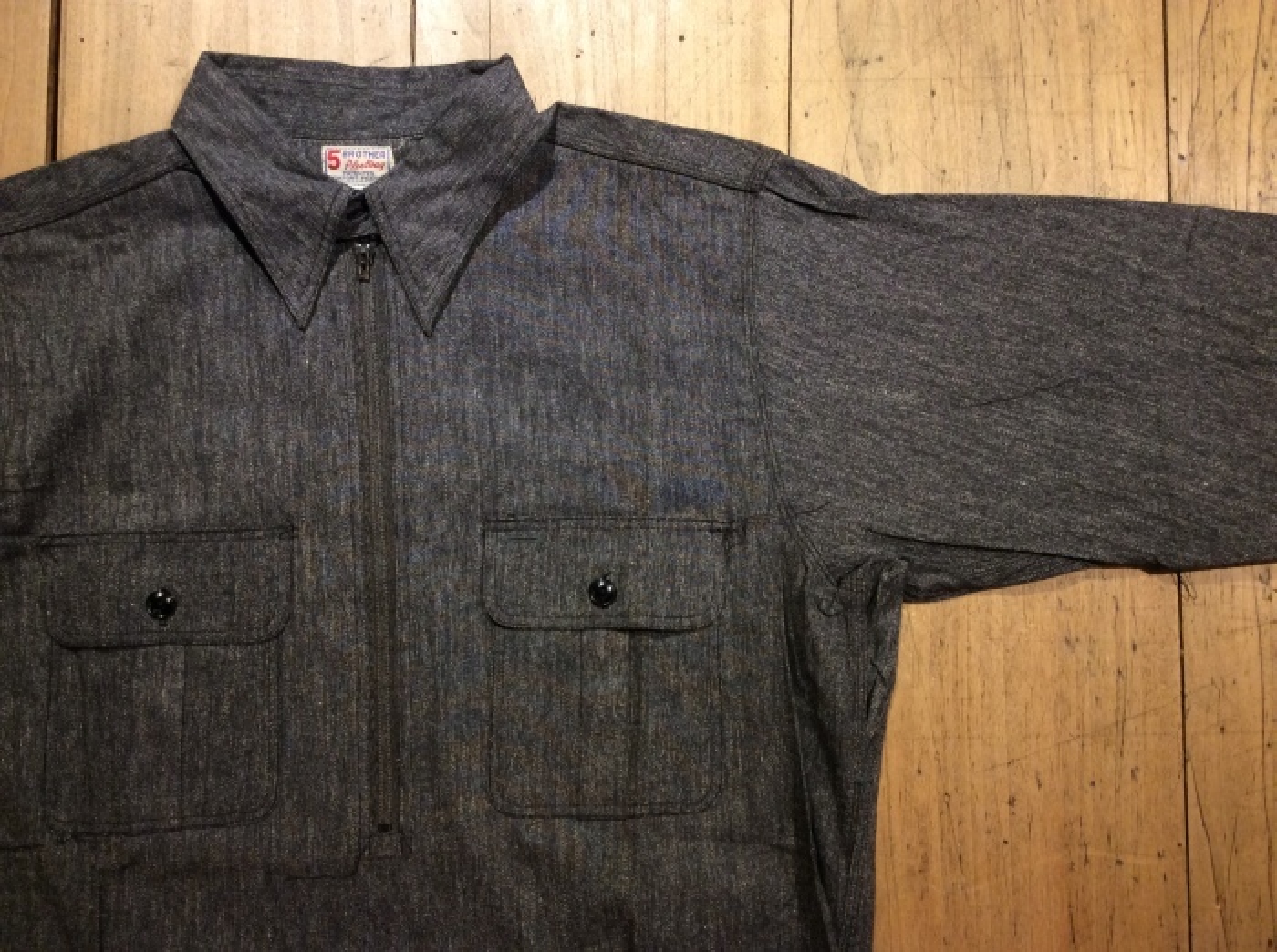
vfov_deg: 44.0
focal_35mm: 32
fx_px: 1178
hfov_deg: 56.9
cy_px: 476
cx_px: 638
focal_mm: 3.3
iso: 64
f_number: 2.4
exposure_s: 1/25
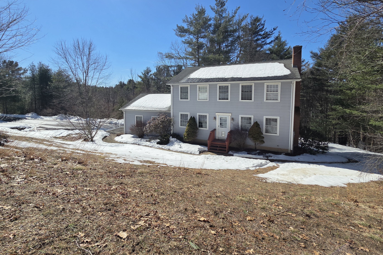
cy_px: 109
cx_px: 194
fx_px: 160
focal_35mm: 15
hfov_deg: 100.4
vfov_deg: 76.9
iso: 50
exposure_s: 1/2657
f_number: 2.2
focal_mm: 2.2
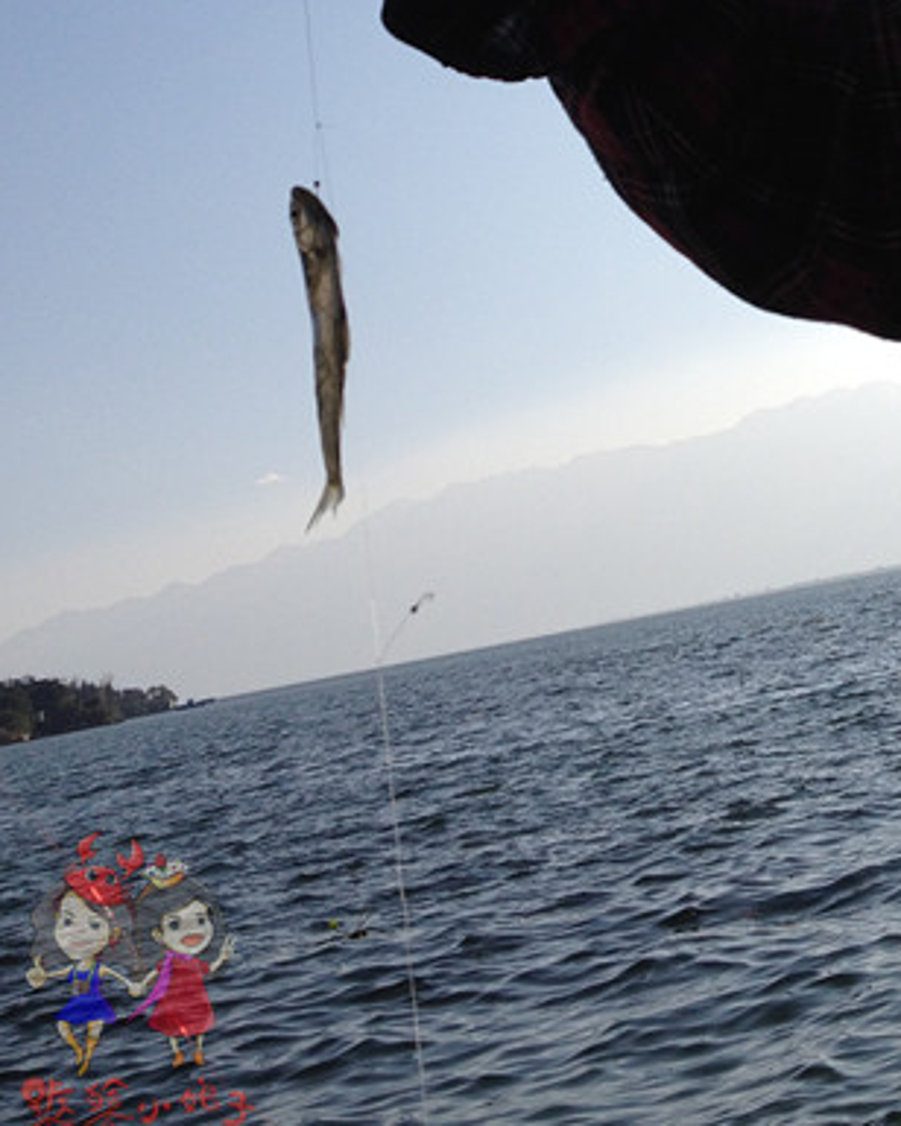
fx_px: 2367
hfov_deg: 21.2
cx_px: 781
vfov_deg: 25.6
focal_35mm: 71
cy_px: 38
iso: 50
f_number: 2.4
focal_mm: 4.28
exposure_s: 1/2632
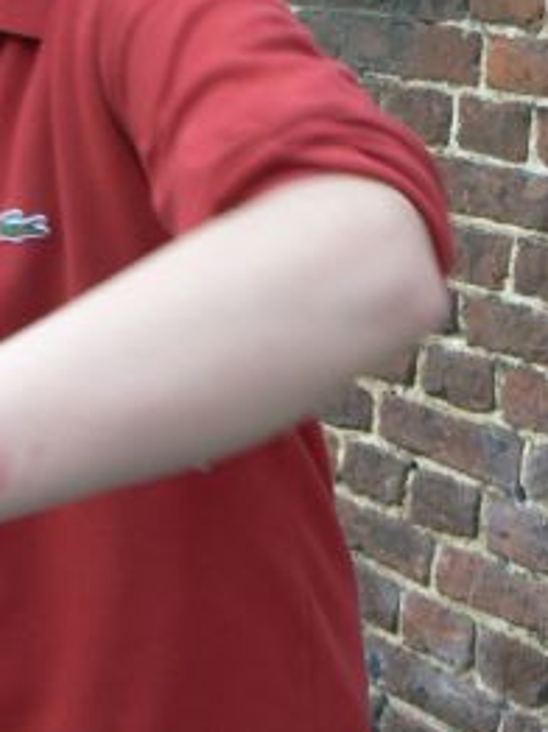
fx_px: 1861
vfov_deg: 22.0
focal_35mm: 88
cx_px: -67
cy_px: 145
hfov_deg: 16.2
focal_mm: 6
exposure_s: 1/50
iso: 80
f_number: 3.6
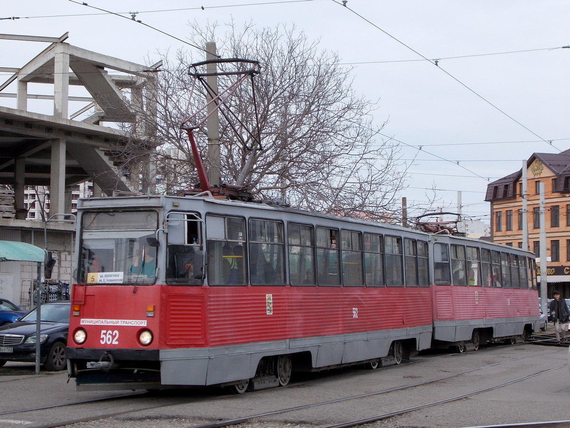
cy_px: 214
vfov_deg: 19.4
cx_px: 285
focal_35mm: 76
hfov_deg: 25.7
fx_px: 1251
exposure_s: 1/250
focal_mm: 13.5
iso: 80
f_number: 5.8
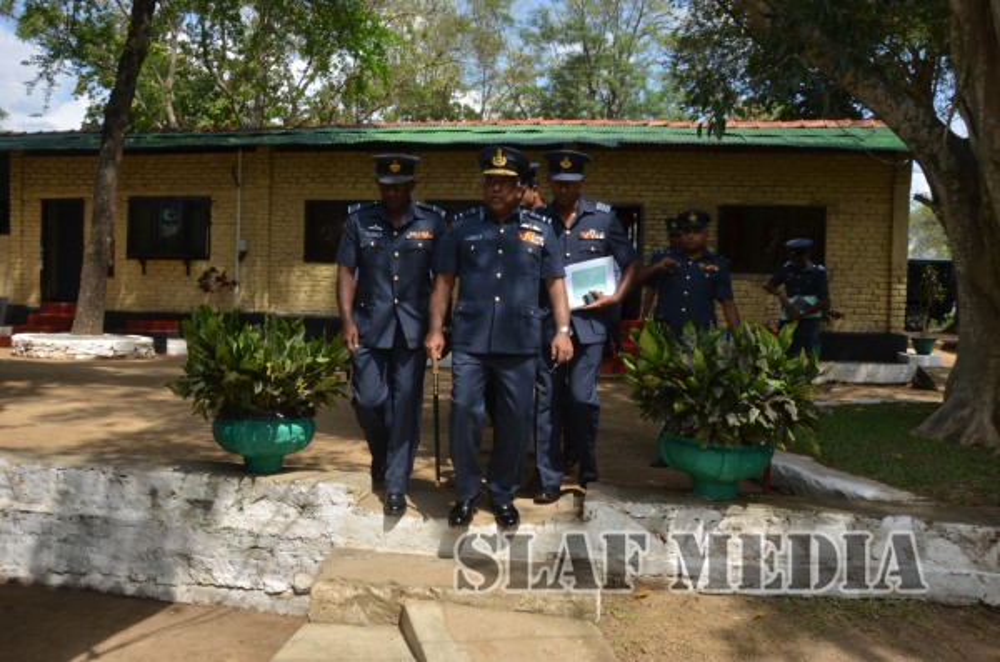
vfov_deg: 43.4
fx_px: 831
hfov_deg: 62.0
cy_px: 331
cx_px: 500
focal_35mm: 30
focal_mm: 20
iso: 400
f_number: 18
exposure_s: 1/125
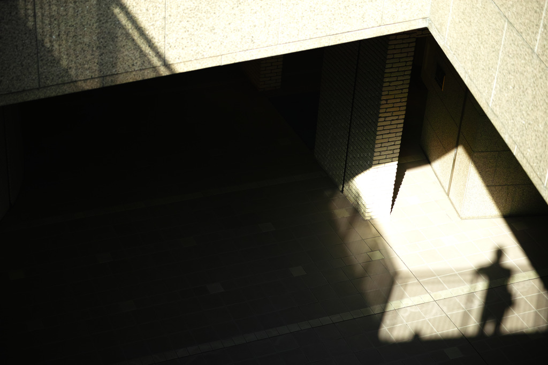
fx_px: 1141
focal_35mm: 75
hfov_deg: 27.0
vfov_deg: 18.2
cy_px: 182
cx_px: 274
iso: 200
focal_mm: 50
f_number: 2.8
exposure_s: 1/500
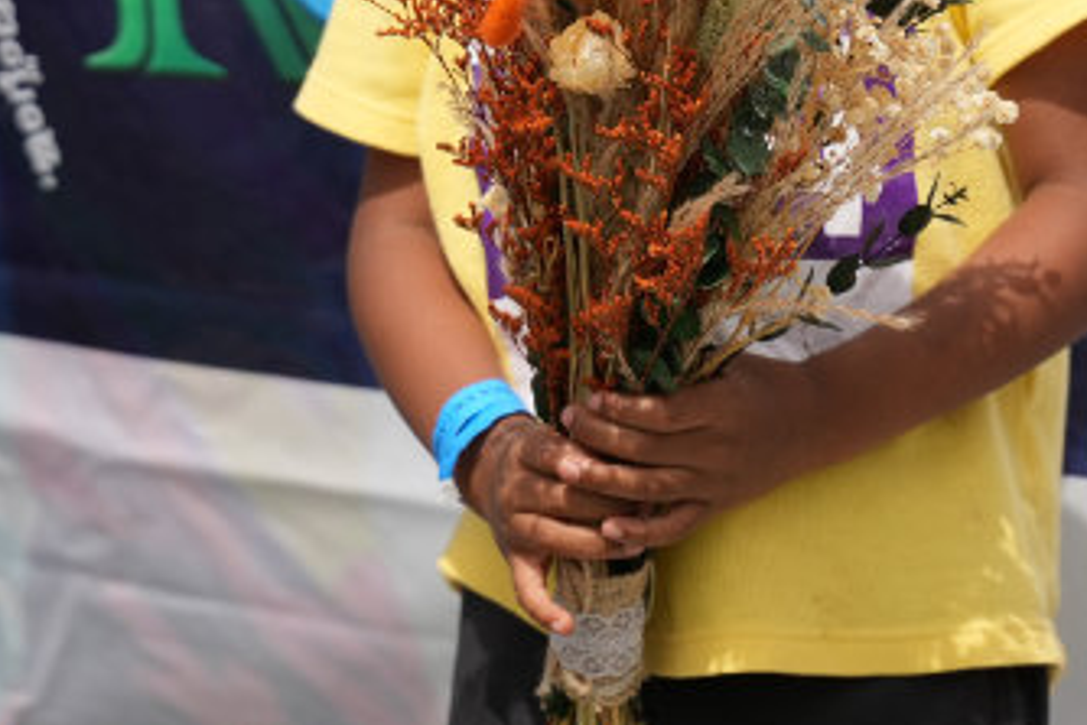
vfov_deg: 8.4
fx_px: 4849
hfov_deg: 12.8
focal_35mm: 161
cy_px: -200
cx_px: 615
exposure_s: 1/6400
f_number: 2.8
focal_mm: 52.5
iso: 250
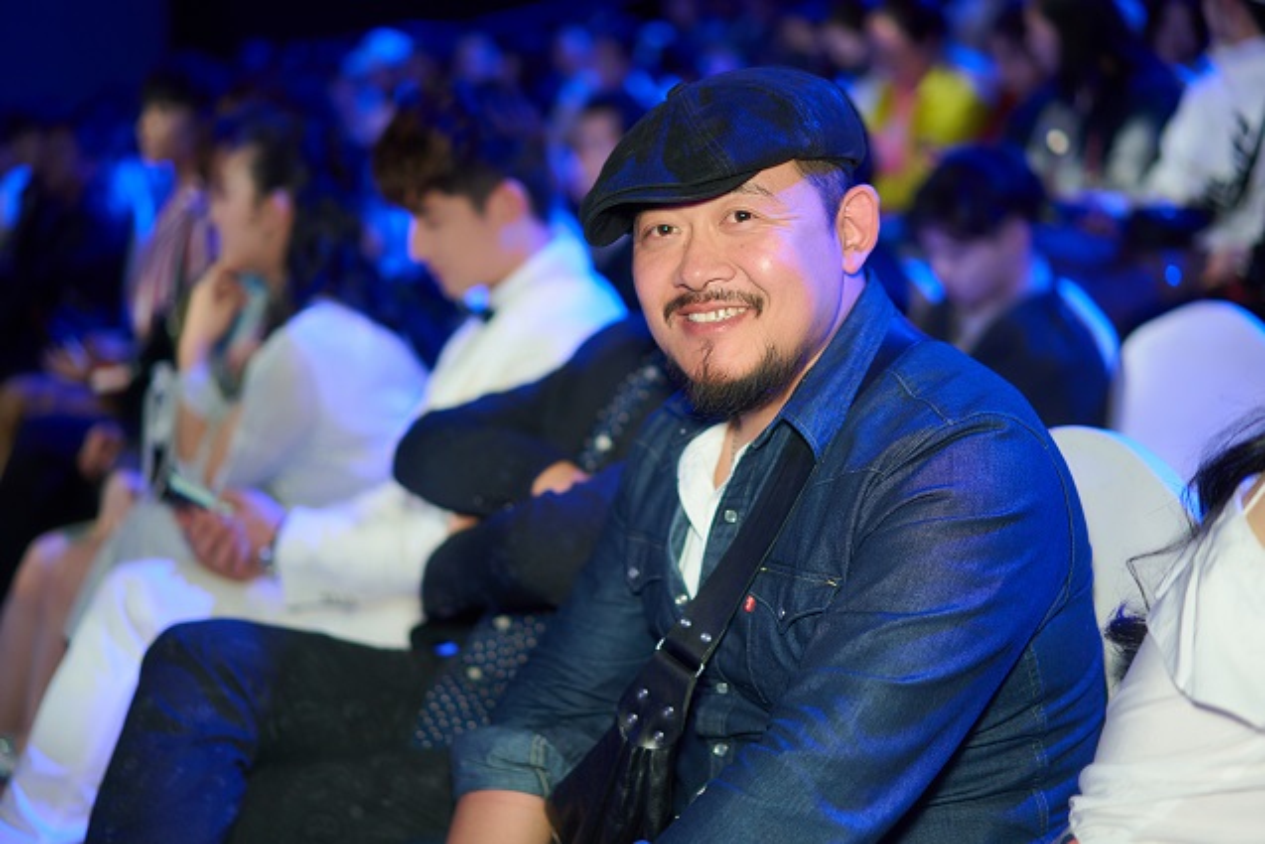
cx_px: 632
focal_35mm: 55
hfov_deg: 36.2
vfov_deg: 24.6
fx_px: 1933
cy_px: 422
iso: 320
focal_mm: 55
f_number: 1.8
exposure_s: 1/100
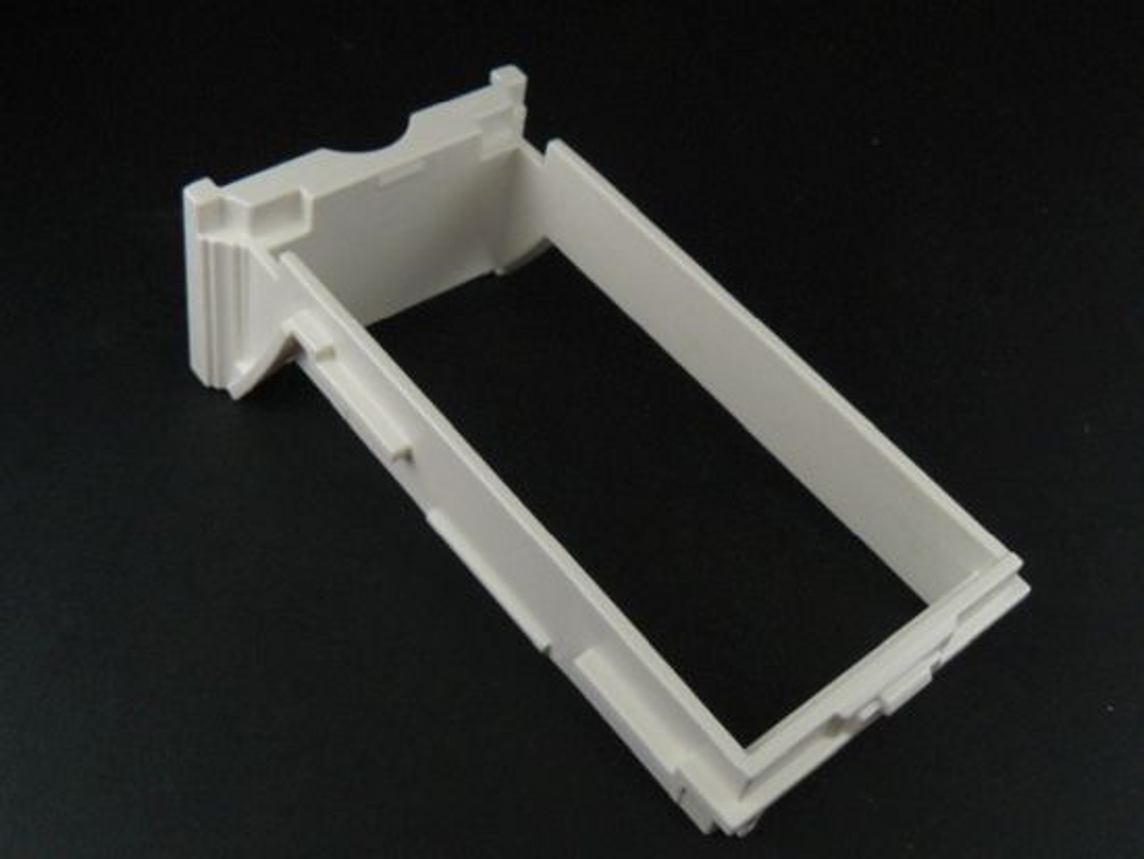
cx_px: 572
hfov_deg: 44.8
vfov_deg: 34.4
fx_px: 1389
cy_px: 430
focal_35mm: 42
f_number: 4
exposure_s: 1/30
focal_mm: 6
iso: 160
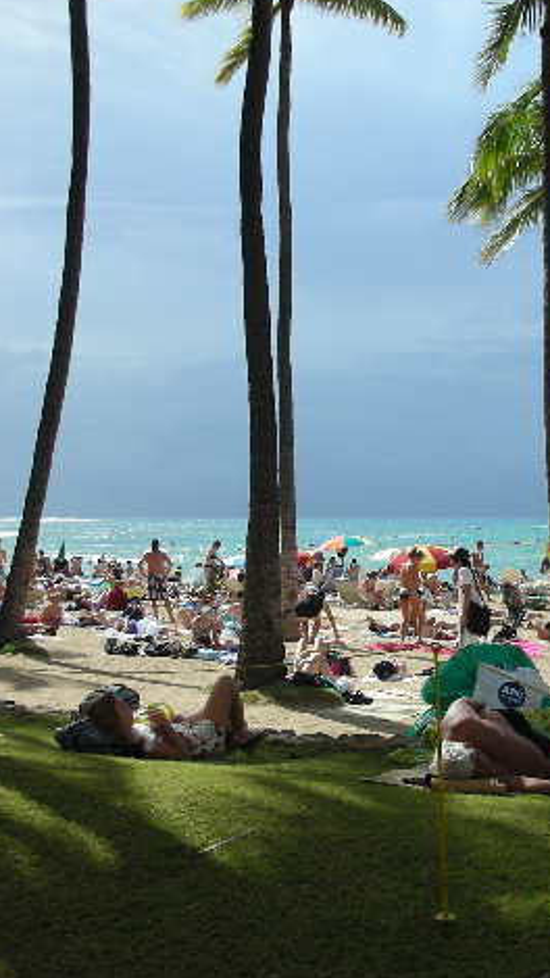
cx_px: 381
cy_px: 486
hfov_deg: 22.9
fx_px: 1347
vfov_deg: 39.9
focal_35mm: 52
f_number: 8.5
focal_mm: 5.8
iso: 50
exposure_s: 1/100
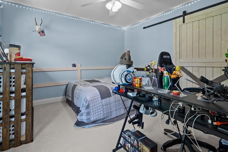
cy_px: 65
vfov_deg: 70.0
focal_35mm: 17
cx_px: 120
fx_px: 108
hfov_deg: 93.2
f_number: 7.1
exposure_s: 1/5
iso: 400
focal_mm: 14
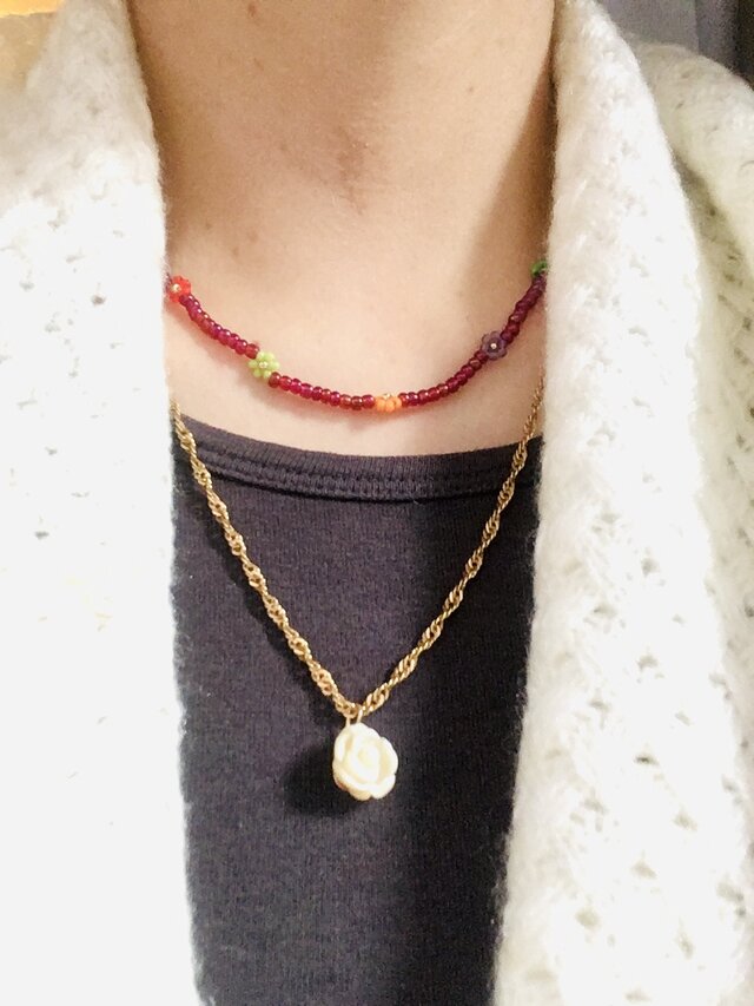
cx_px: 377
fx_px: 900
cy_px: 503
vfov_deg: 58.3
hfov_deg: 45.5
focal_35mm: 31
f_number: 2.4
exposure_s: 1/30
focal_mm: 2.15
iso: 200
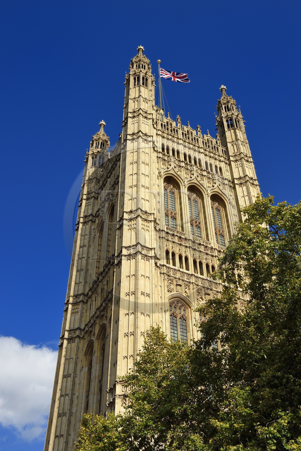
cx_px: 150
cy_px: 226
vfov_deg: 46.4
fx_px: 527
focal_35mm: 42
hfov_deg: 31.9
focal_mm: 42
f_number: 16
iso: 200
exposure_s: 1/160
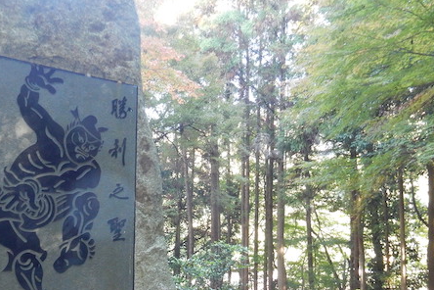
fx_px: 494
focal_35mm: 41
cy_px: 200
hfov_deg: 47.0
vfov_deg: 32.3
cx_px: 161
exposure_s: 1/30
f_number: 3.7
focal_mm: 4.5
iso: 360
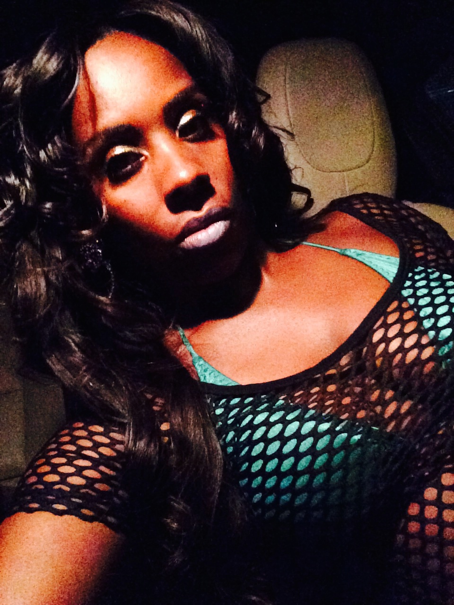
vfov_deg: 55.4
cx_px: 227
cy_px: 302
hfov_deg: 42.9
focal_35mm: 33
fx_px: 577
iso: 1600
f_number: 2.4
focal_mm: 2.15
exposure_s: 1/15
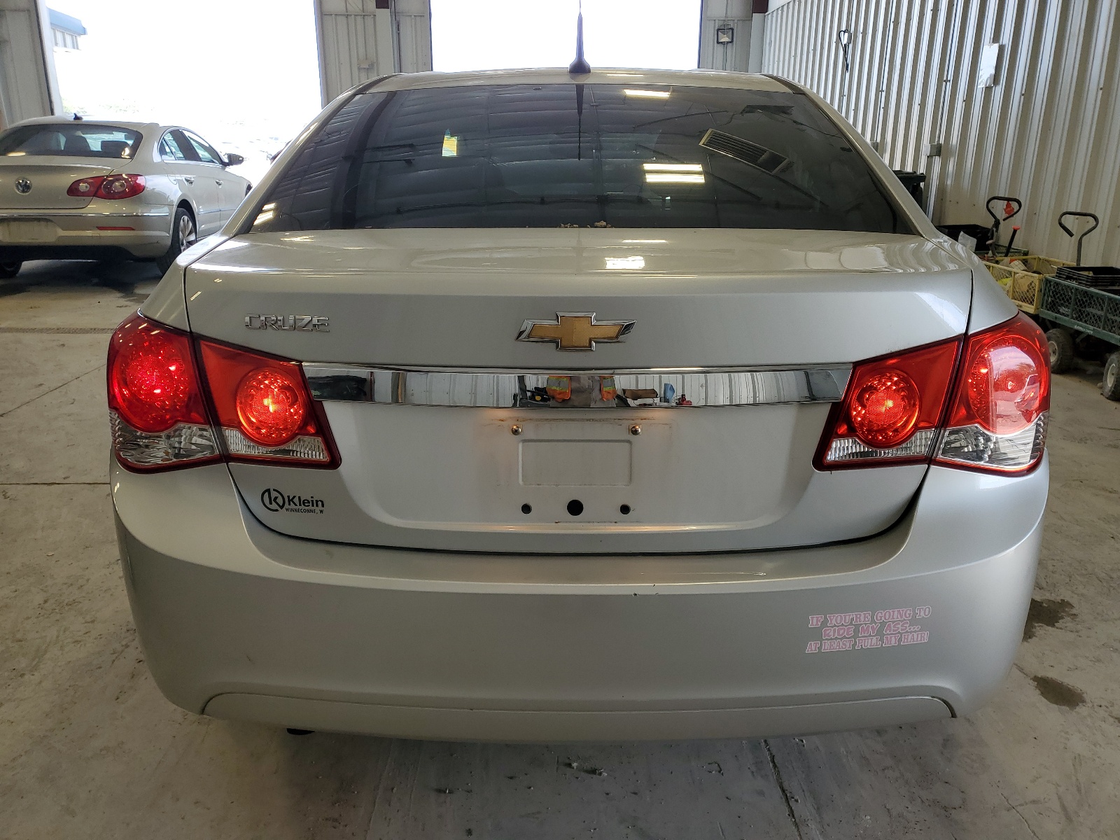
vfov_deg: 53.1
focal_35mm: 26
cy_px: 420
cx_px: 560
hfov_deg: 67.3
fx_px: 841
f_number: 1.5
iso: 50
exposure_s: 1/278
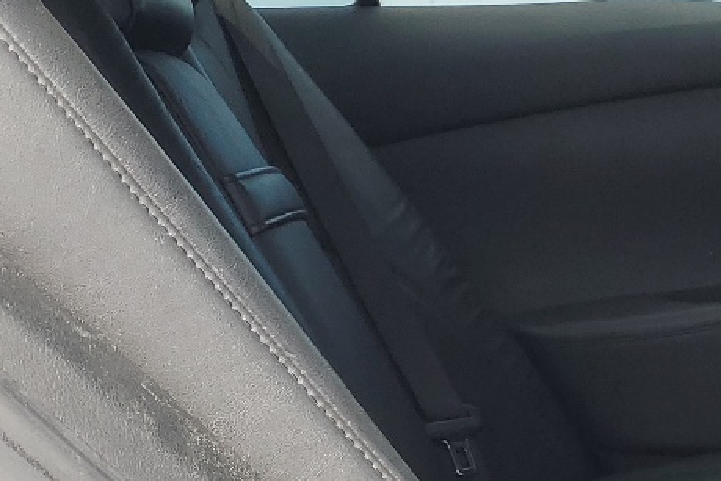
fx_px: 1883
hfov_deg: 19.6
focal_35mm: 94
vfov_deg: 14.5
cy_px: 381
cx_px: 998
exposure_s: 1/909
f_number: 1.5
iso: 50
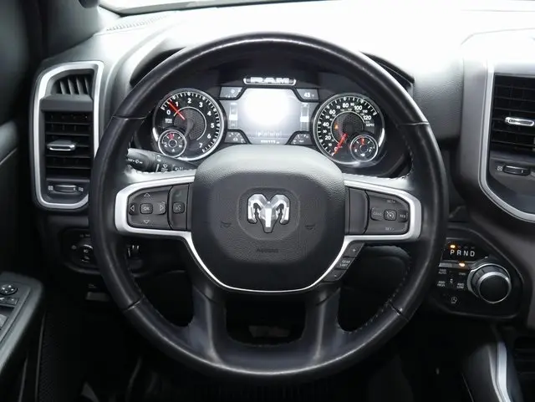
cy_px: 201
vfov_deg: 39.7
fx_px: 557
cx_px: 268
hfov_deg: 51.3
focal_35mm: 36
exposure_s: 1/15
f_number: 5.2
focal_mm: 18
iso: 500
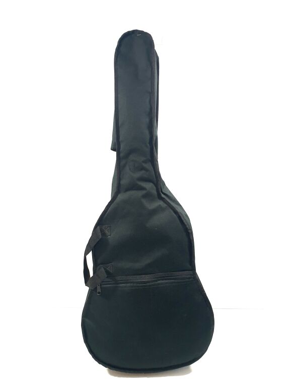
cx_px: 145
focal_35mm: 26
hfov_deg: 53.1
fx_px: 290
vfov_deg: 67.3
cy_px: 194
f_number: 2.4
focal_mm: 4.3
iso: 320
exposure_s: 1/50
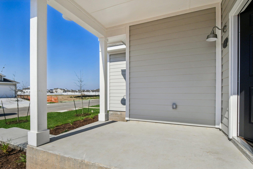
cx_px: 126
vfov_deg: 67.4
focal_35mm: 18
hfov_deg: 90.0
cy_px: 84
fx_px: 126
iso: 400
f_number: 8
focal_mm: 12
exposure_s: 1/2500
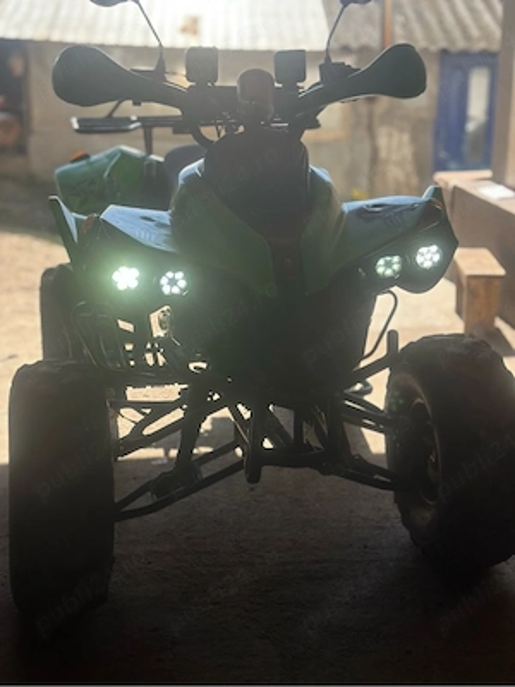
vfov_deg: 39.7
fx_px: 952
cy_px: 344
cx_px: 258
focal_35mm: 48
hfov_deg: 30.3
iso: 80
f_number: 1.78
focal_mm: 6.86
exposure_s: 1/1453
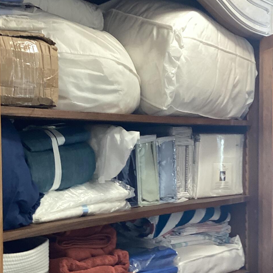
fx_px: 509
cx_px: 129
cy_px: 173
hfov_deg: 30.0
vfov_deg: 29.9
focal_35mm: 57
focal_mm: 3.3
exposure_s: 1/60
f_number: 2.4
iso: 125
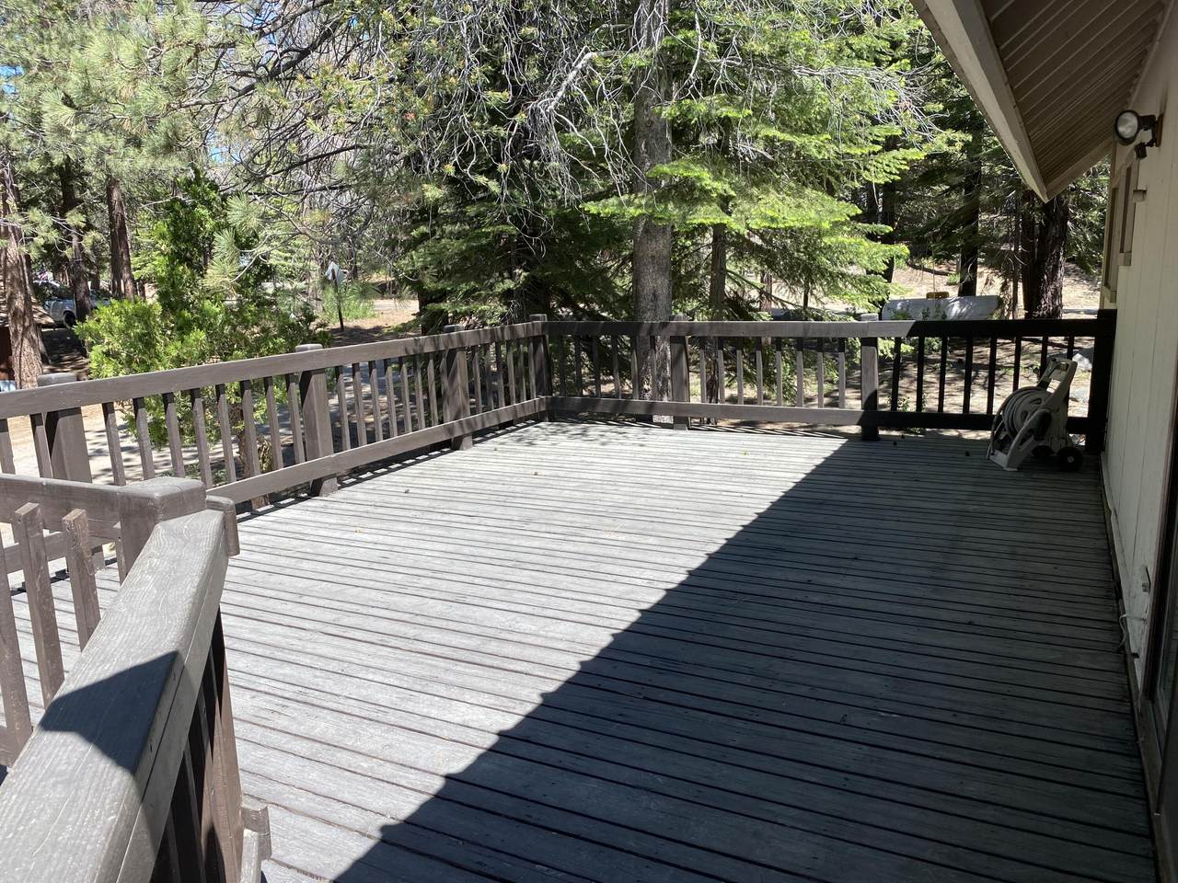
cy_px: 442
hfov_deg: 67.3
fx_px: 885
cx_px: 589
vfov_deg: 53.1
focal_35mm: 26
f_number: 1.8
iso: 32
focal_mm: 4.25
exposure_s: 1/757
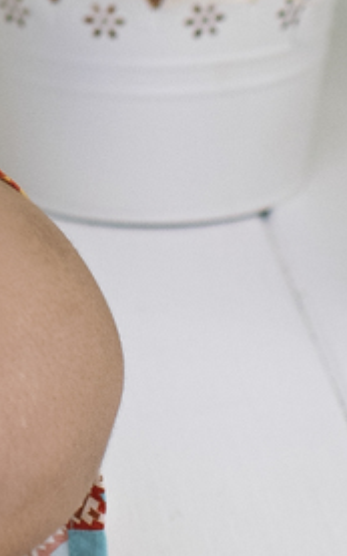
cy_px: -676
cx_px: -672
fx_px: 5258
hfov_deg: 3.7
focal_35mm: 347
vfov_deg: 5.9
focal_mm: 35
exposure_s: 1/125
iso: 400
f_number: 3.2
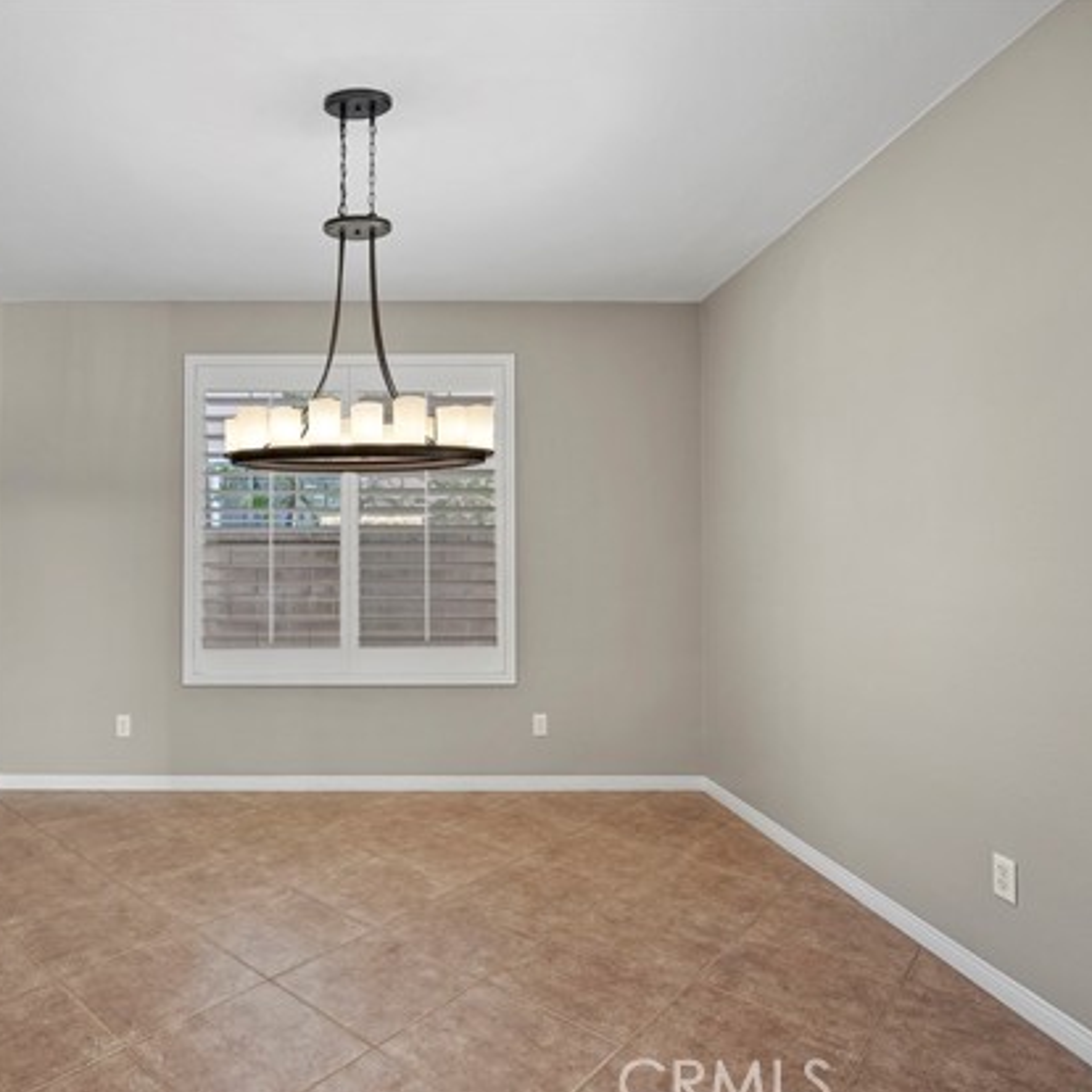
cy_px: 558
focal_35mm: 21
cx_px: 382
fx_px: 749
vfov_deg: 72.1
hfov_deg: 70.5
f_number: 4
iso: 640
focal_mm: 16
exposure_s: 1/15
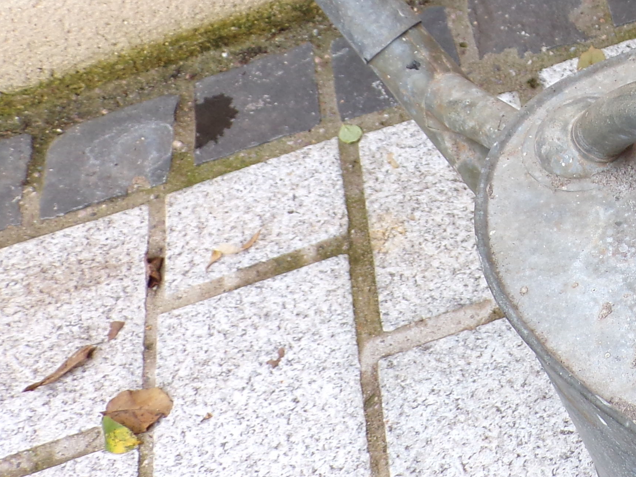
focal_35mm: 64
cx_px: 761
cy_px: 226
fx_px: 1176
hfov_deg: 26.8
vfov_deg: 22.9
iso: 100
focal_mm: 4.3
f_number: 3
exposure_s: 1/50
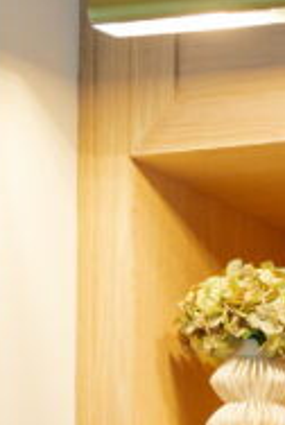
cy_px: 864
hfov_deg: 5.0
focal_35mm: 272
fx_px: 3218
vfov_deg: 7.3
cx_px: 573
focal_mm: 50
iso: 640
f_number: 2
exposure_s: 1/160
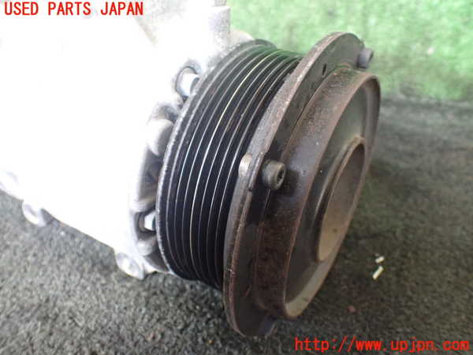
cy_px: 178
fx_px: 410
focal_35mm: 30
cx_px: 236
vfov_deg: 46.8
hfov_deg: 60.0
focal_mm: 5.4
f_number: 2.3
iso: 800
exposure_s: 1/80
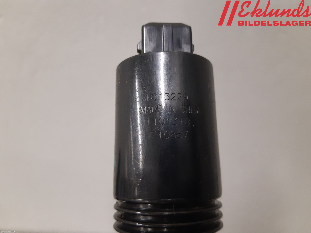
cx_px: 156
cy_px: 116
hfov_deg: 67.3
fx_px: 234
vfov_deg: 53.1
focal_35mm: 26
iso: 250
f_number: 1.7
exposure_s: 1/50
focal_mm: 3.93
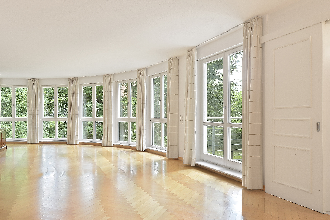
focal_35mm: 17
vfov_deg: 70.4
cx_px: 165
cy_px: 110
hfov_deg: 93.3
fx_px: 156
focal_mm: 17
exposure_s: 4
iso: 100
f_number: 16
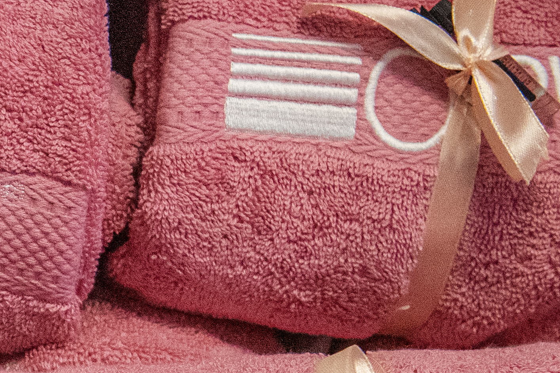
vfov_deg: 7.7
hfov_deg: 11.1
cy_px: 431
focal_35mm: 177
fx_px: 2753
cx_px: -329
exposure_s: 1/160
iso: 5000
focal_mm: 45
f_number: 5.6
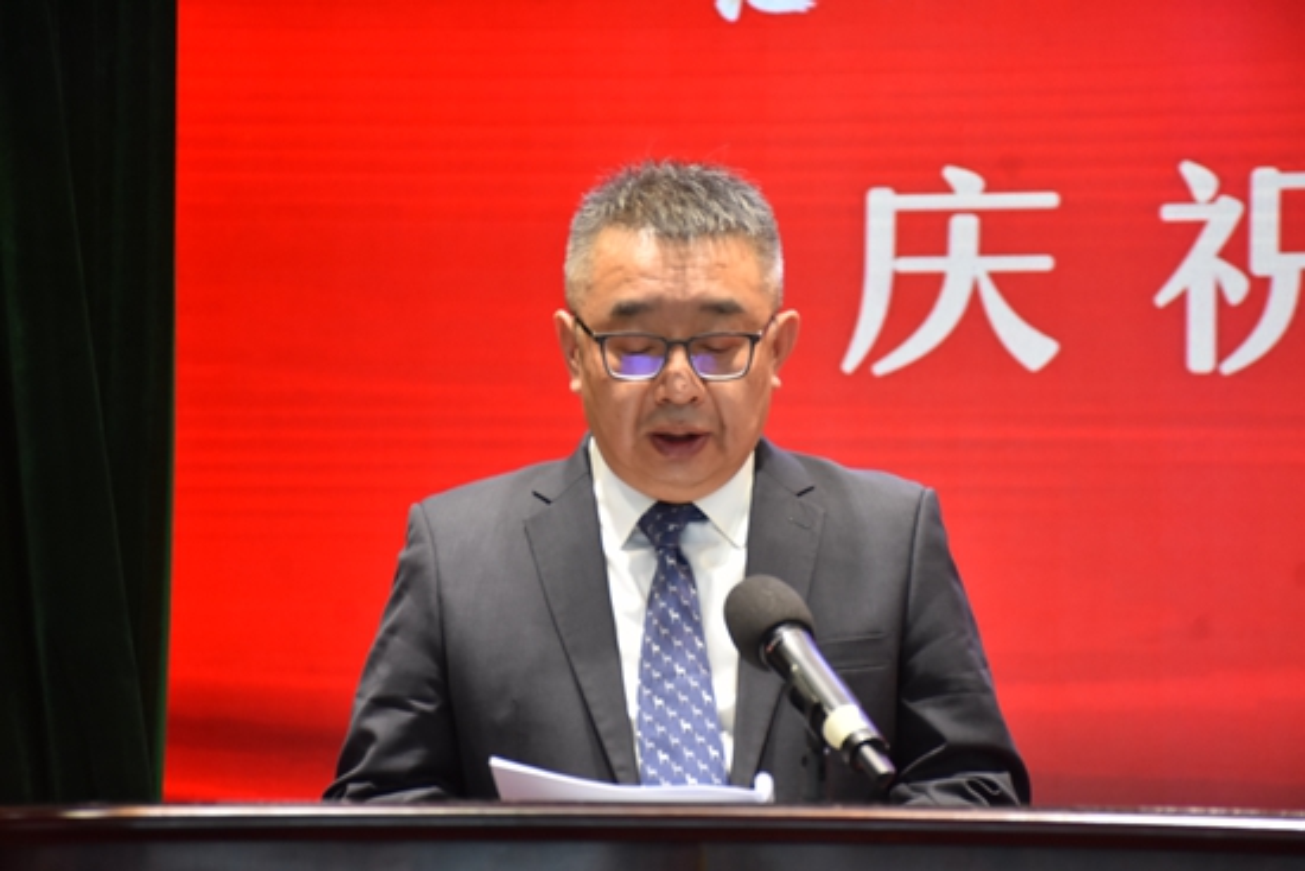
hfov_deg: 18.2
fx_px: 4079
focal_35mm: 112
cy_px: 436
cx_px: 652
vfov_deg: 12.2
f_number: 5
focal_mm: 75
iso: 1000
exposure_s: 1/80
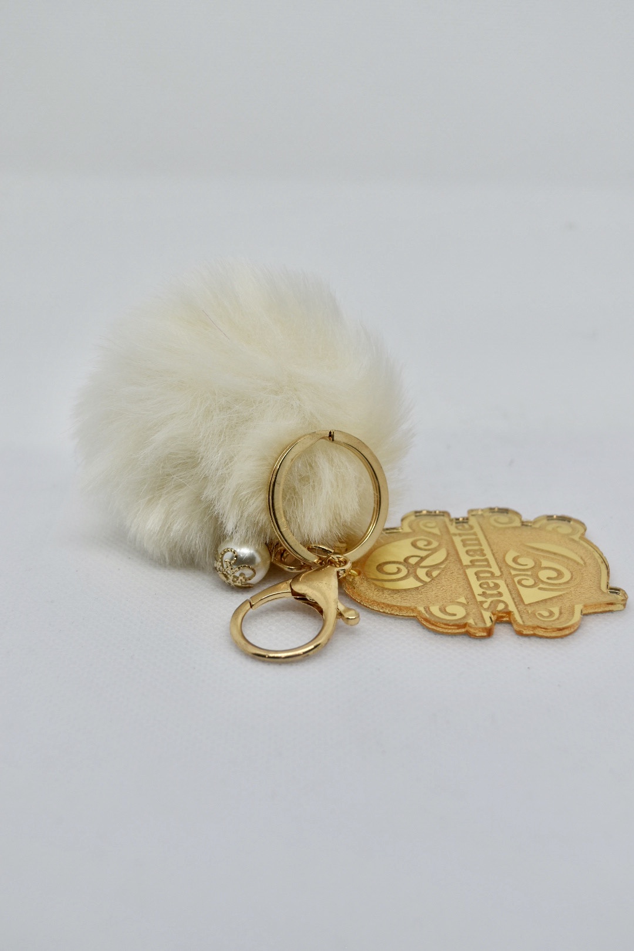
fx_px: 1347
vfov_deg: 38.9
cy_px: 476
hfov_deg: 26.5
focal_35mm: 51
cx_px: 317
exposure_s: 1/200
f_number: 6.3
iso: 200
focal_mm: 34
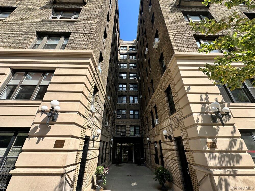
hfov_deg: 102.1
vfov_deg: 85.7
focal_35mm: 14
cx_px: 128
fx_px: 103
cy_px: 96
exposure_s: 1/849
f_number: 2.2
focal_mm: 2.22
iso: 40
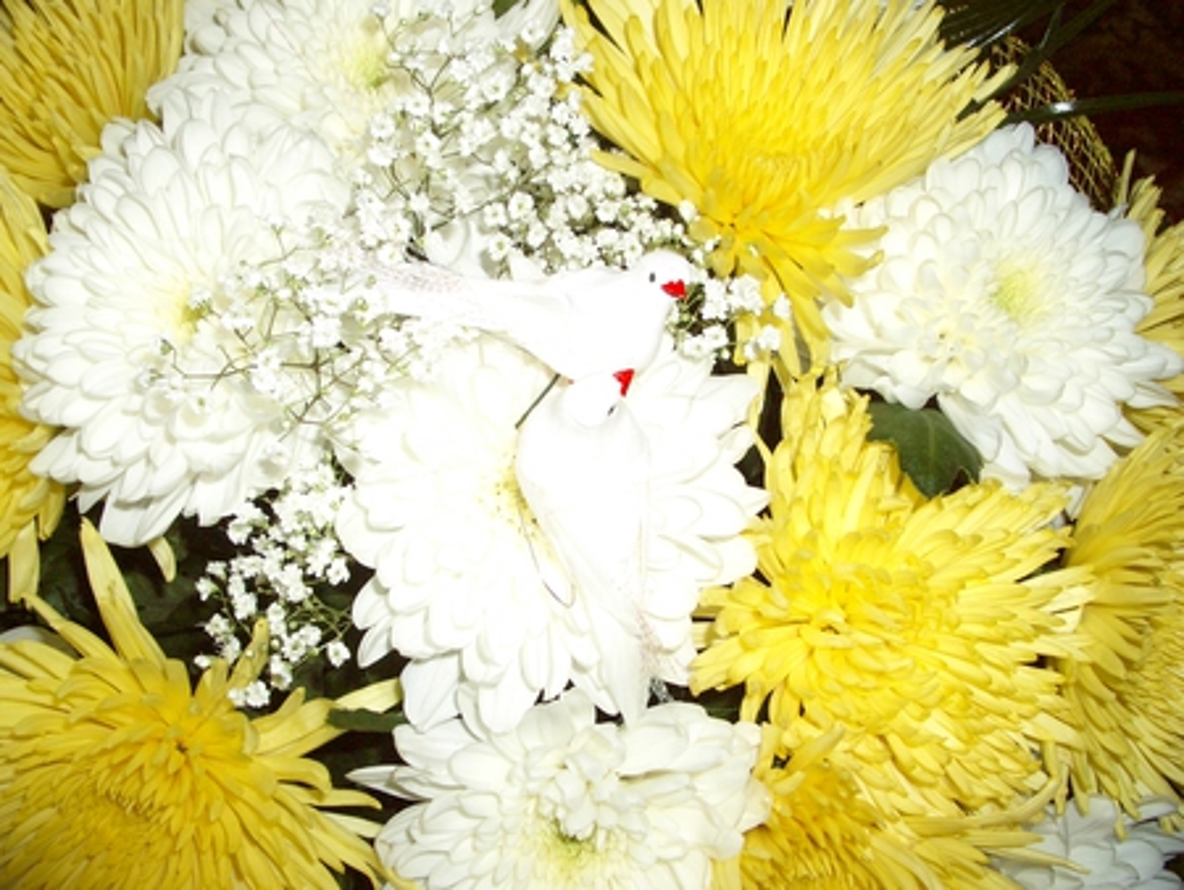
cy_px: 445
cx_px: 592
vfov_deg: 40.7
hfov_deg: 52.6
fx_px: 1198
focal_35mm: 35
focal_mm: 5.8
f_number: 4.3
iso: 200
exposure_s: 1/60
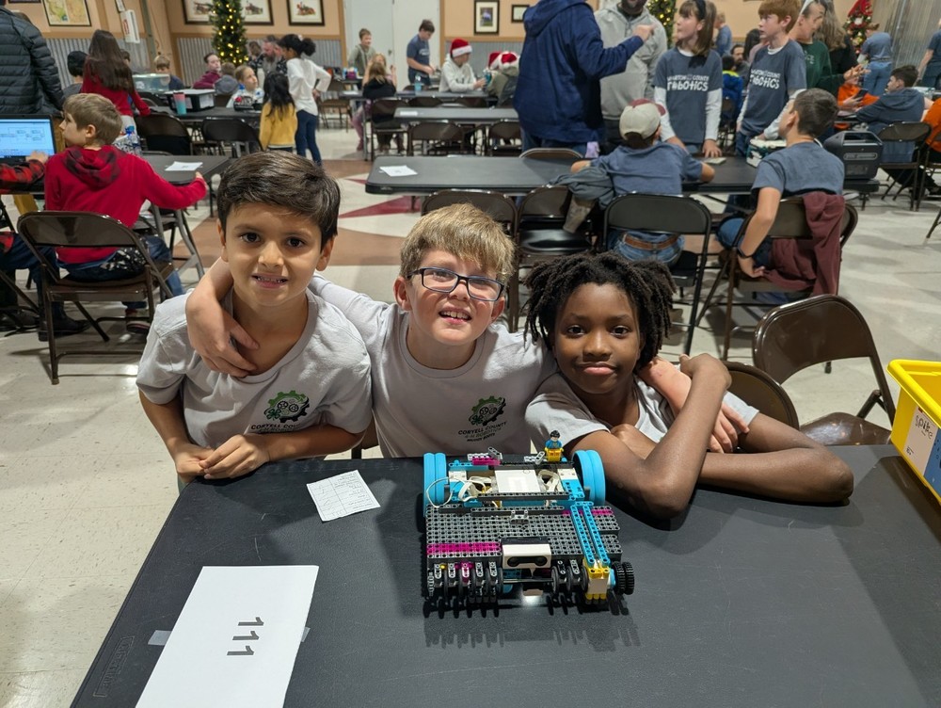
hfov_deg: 71.5
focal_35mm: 24
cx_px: 470
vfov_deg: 56.9
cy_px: 354
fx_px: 653
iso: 169
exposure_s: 1/60
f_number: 1.85
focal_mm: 6.81
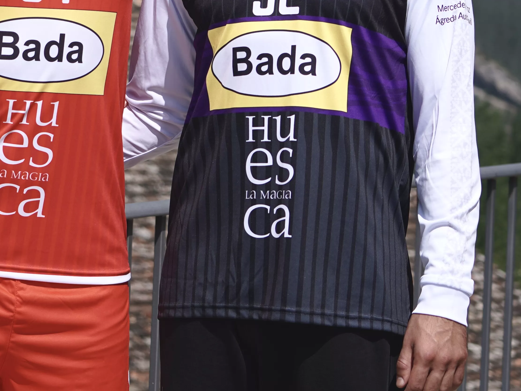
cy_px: 16
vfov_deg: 8.1
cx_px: -100
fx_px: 2739
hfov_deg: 10.7
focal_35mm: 182
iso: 100
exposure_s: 1/1000
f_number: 5
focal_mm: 70
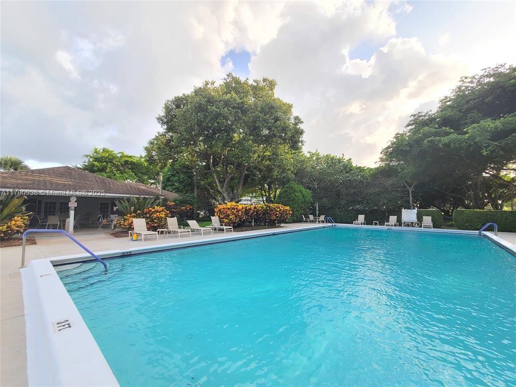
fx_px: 194
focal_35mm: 13
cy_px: 194
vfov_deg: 89.9
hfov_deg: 106.2
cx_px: 258
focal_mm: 2.2
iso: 50
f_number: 2.2
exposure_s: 1/181
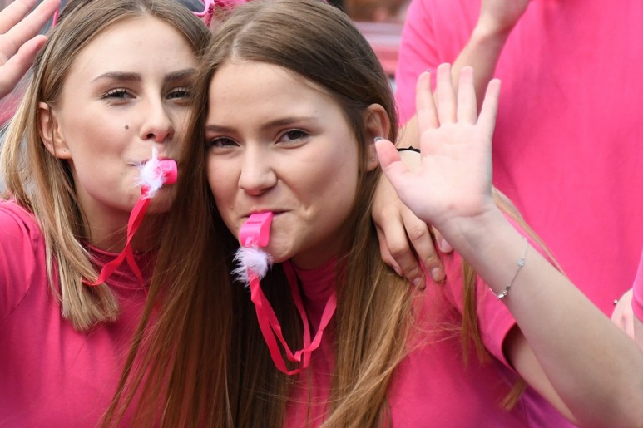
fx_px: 5803
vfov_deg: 4.2
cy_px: 153
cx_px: 194
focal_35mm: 325
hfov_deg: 6.3
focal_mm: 105
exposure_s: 1/2500
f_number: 5.6
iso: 1250
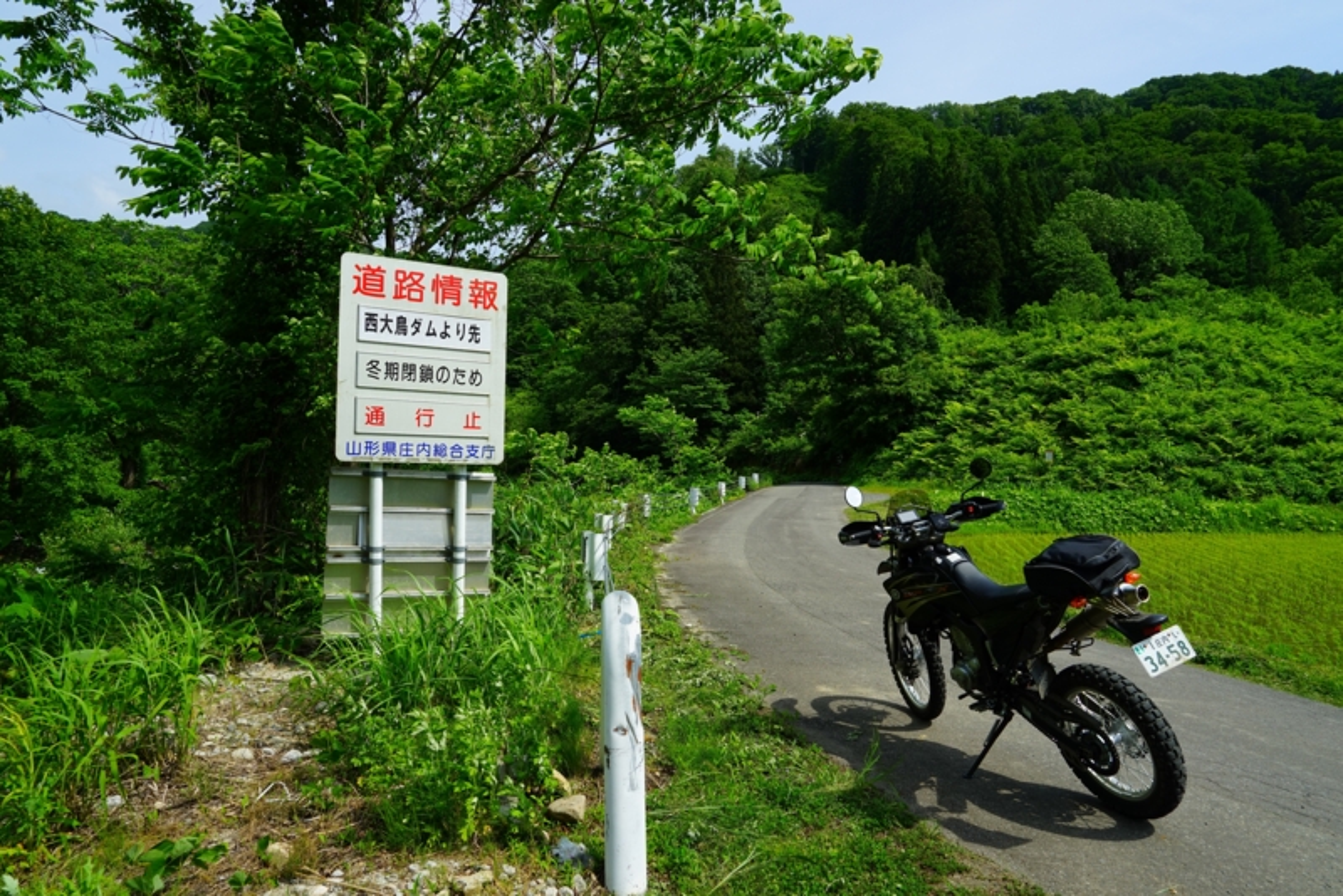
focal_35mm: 24
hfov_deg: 73.7
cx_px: 672
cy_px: 448
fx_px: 896
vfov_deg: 53.2
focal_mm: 24
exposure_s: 1/125
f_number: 11
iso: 100
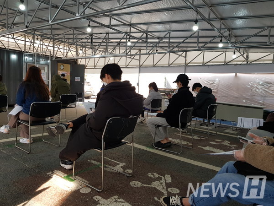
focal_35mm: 26
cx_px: 137
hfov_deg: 67.3
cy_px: 103
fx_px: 206
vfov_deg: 53.1
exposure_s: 1/120
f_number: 1.7
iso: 80
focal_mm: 4.2
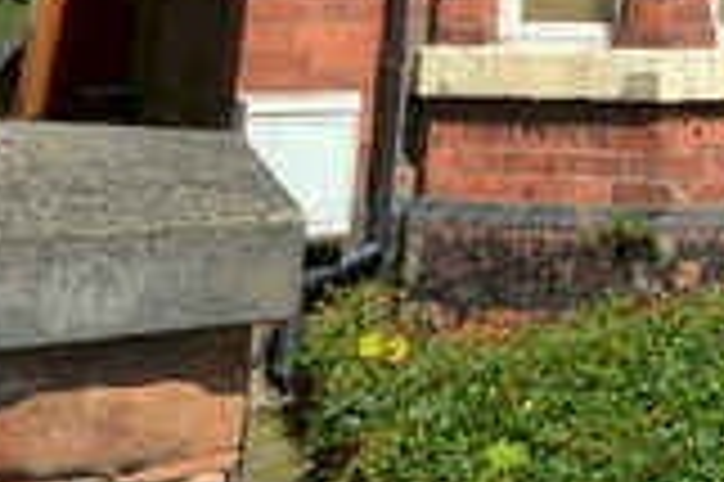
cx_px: 962
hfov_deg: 23.6
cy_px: -421
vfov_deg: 15.3
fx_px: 1509
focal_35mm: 75
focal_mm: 11.5
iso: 100
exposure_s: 1/250
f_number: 8
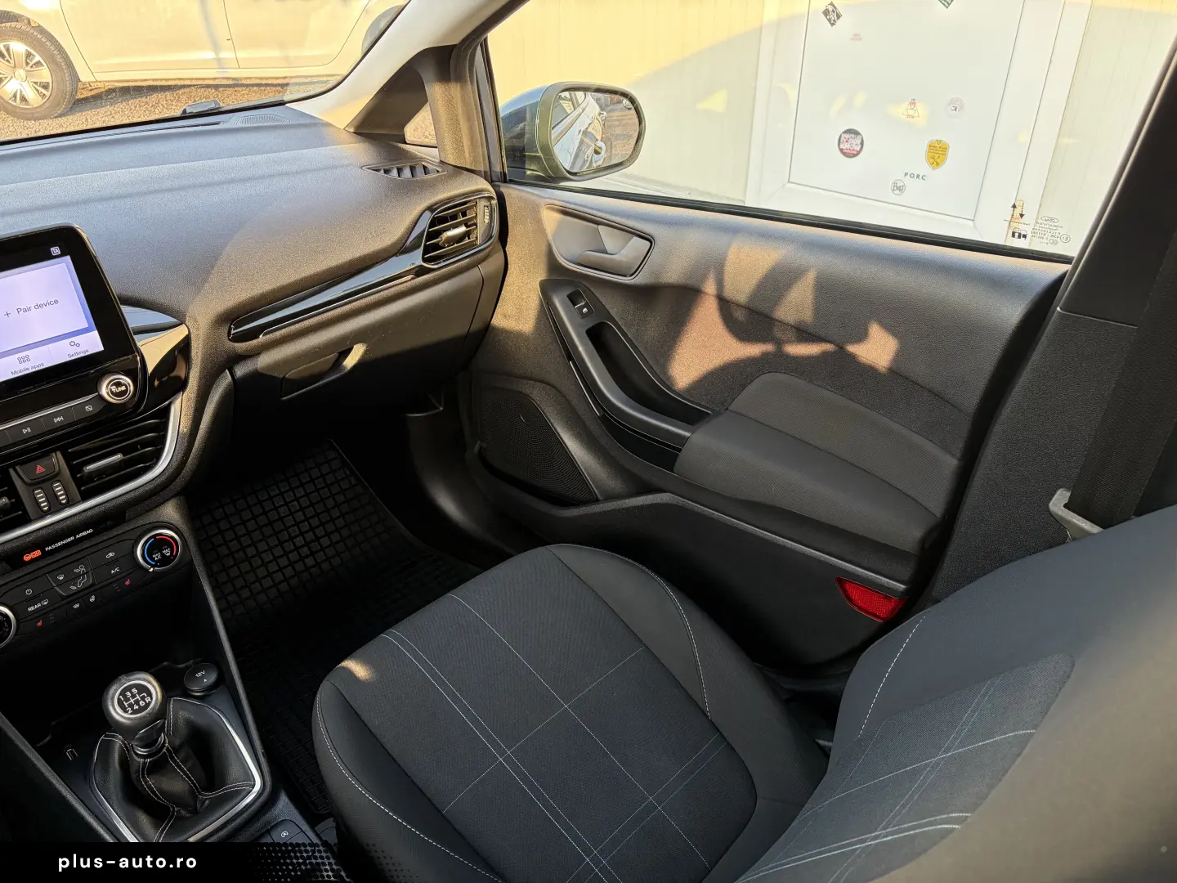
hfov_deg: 67.3
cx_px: 588
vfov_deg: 53.1
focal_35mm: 26
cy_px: 442
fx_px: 884
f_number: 1.6
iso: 125
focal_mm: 5.96
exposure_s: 1/121
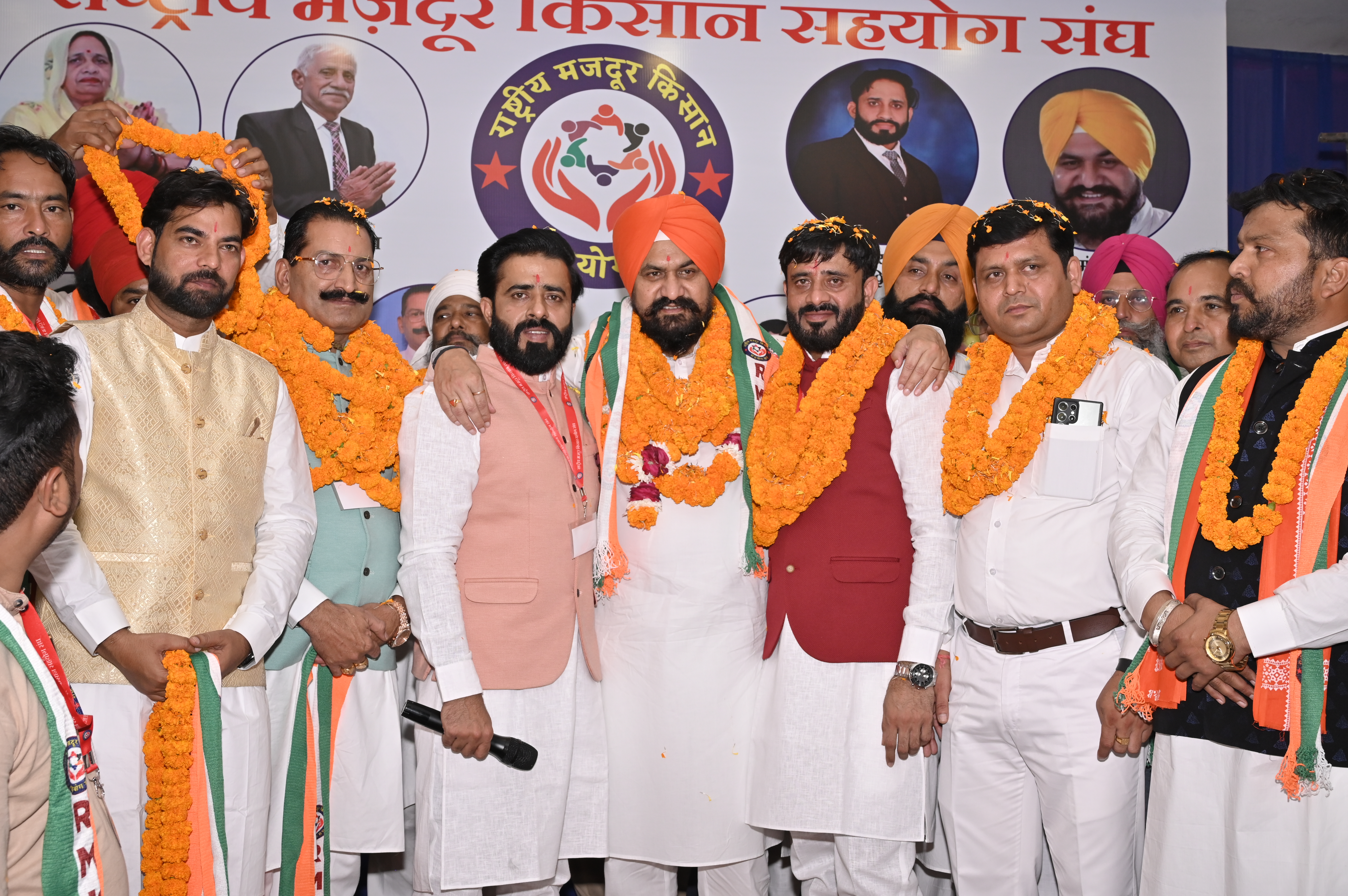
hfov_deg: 48.5
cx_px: 674
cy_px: 448
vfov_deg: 33.4
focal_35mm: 40
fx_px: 1497
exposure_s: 1/200
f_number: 8
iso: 1000
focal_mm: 40
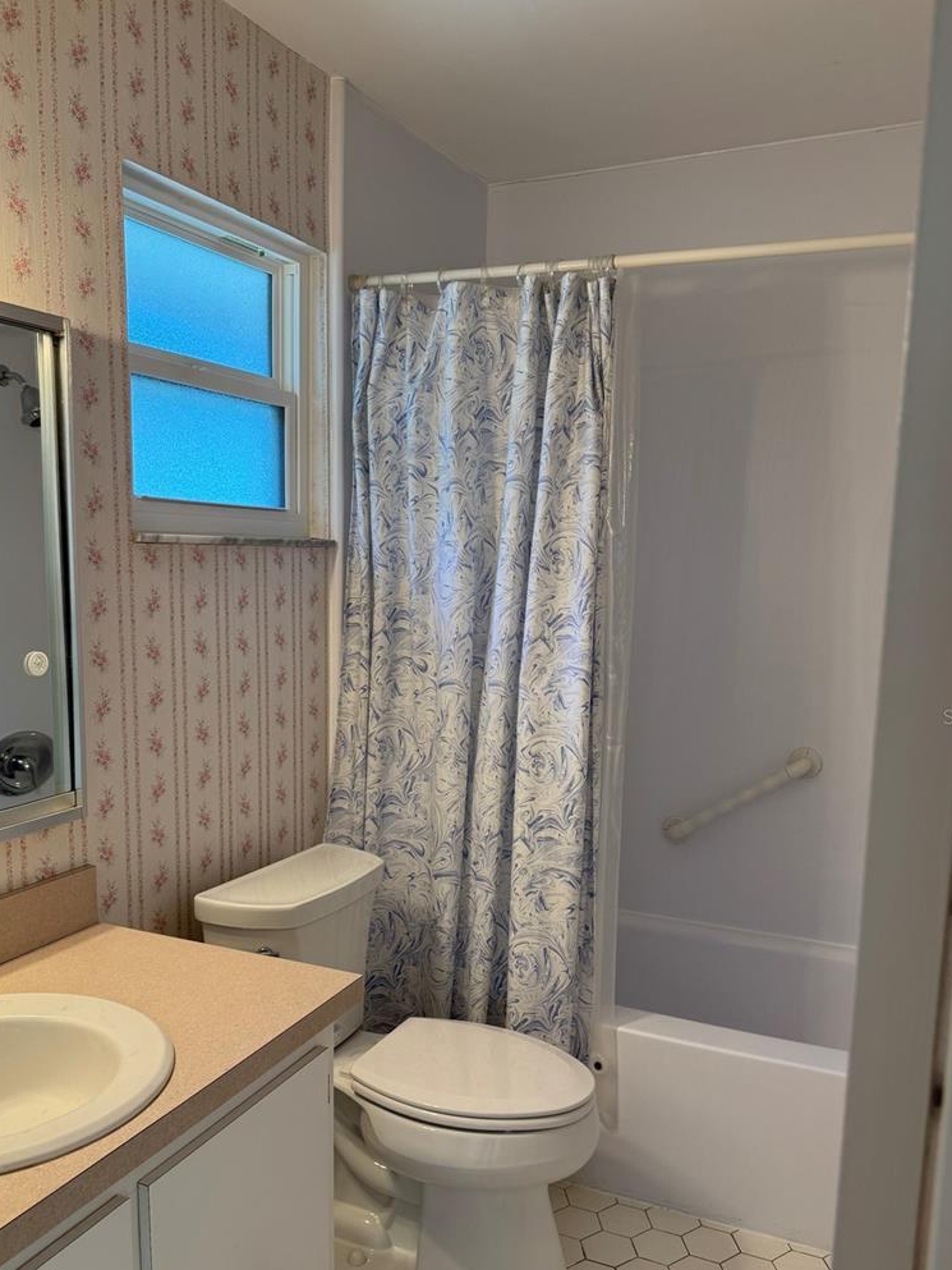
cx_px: 459
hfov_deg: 48.2
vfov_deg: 61.4
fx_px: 1063
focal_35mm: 29
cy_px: 716
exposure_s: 1/120
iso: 100
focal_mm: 6.76
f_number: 1.78
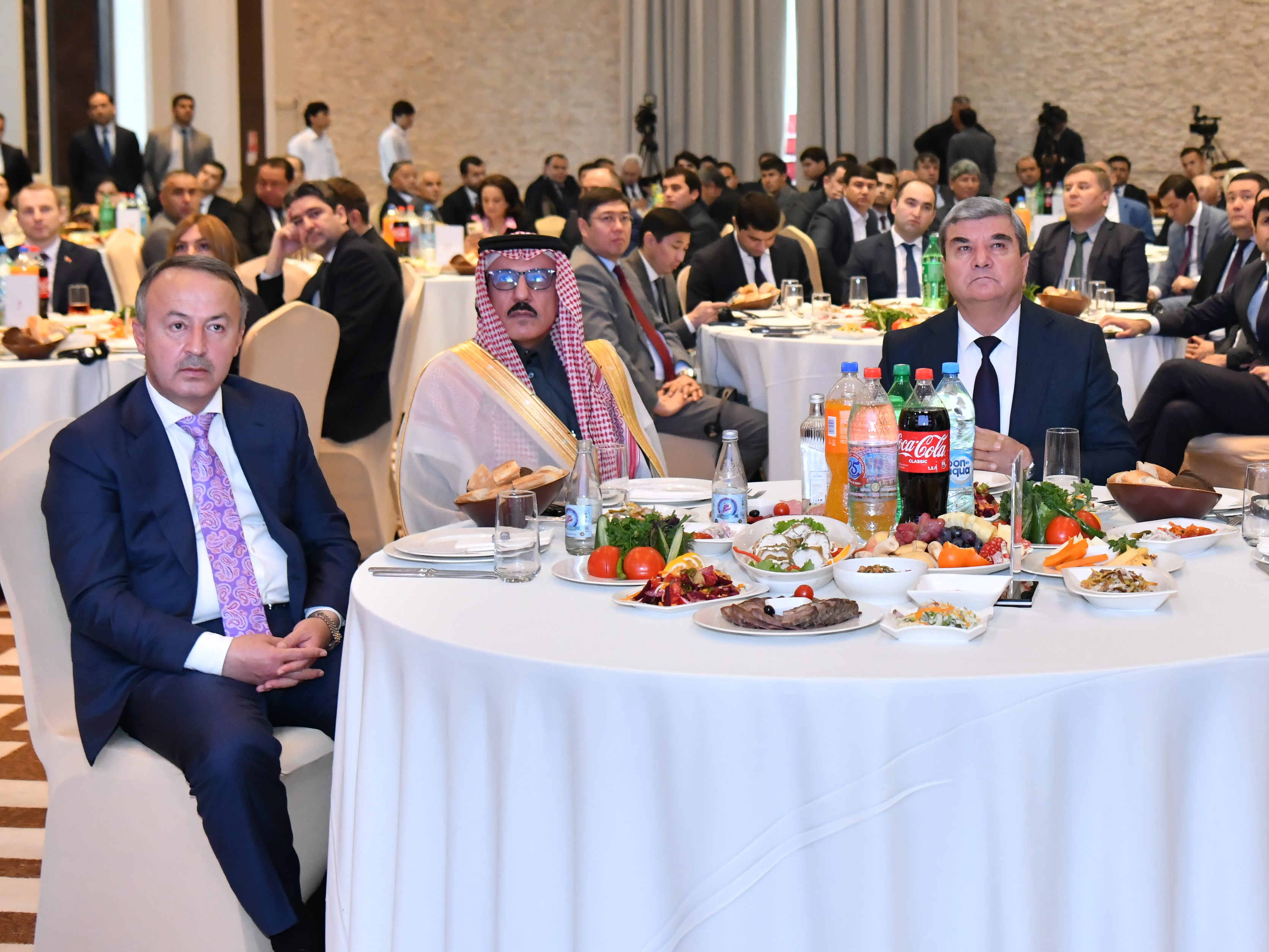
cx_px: 961
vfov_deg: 22.8
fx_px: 2346
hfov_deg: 29.8
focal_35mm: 64
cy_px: 272
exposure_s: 1/250
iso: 2000
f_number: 3.5
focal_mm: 36
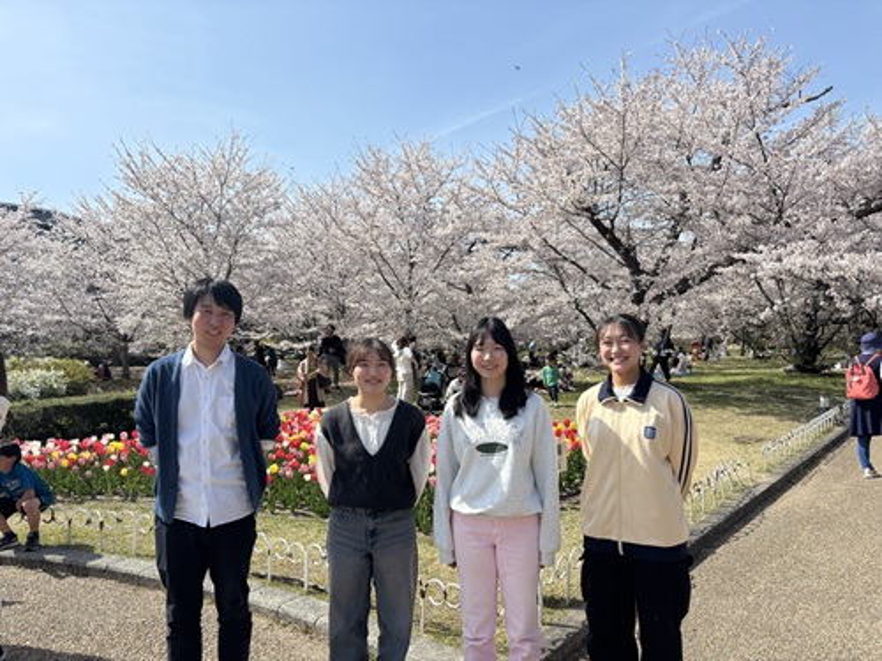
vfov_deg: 53.1
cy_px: 330
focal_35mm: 26
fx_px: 662
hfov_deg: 67.3
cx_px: 441
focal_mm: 5.96
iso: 50
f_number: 1.6
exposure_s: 1/2857
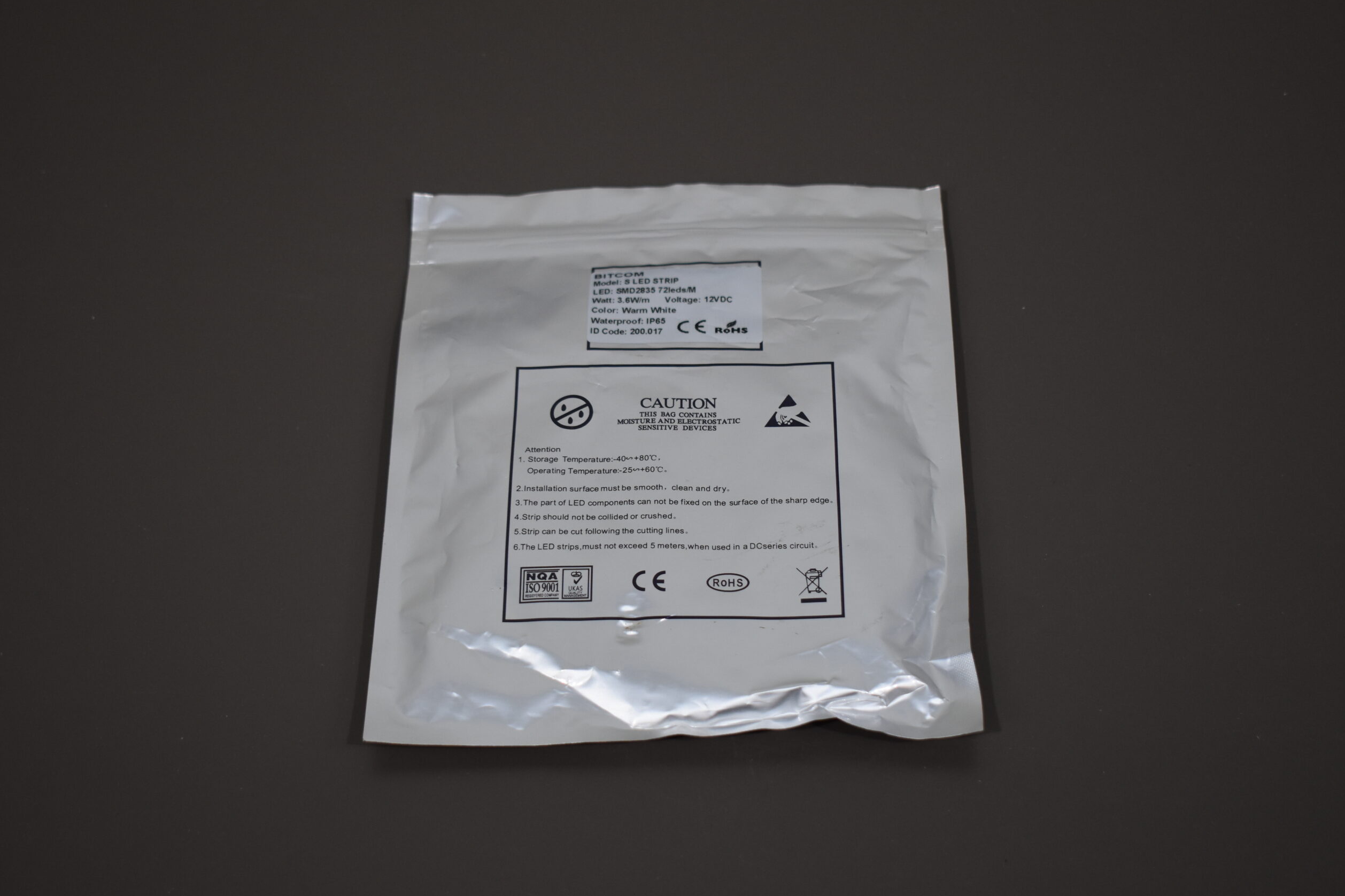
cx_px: 676
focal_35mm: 58
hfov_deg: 34.5
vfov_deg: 23.4
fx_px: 2167
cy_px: 453
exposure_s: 1/250
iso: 640
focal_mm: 38
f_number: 4.8
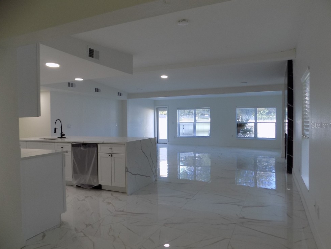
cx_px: 170
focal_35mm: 24
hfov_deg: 71.6
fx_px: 230
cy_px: 125
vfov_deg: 56.8
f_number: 3.1
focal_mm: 4
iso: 80
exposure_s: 1/40
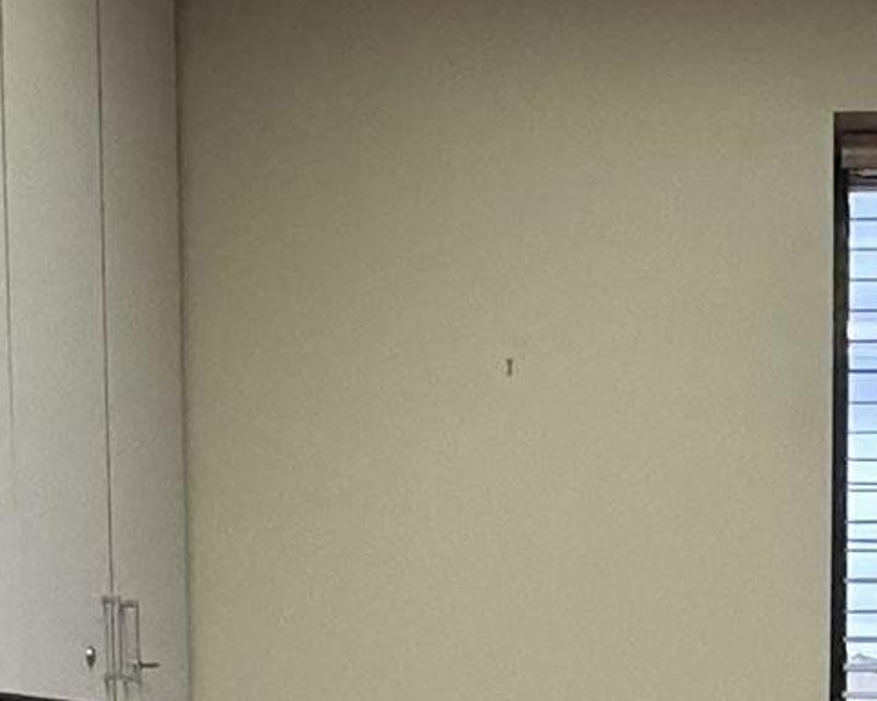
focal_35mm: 87
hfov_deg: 21.7
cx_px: 728
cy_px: 1008
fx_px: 2257
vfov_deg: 16.3
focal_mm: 2.22
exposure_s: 1/120
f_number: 2.2
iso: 160
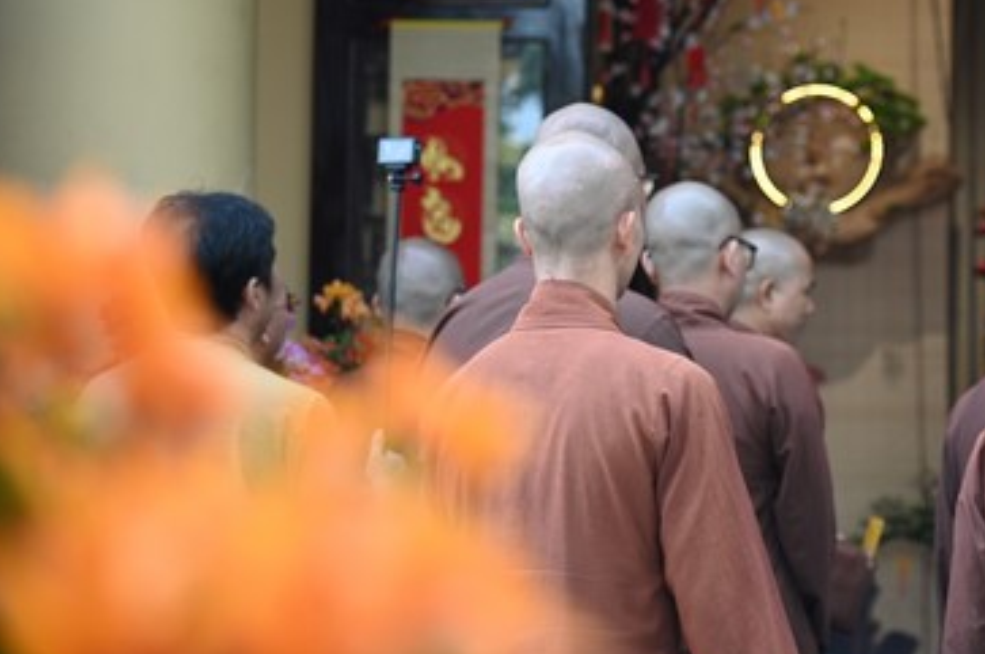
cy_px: 190
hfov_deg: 13.3
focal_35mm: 154
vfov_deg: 8.9
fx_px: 4208
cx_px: 863
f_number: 4
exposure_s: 1/160
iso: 400
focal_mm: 86
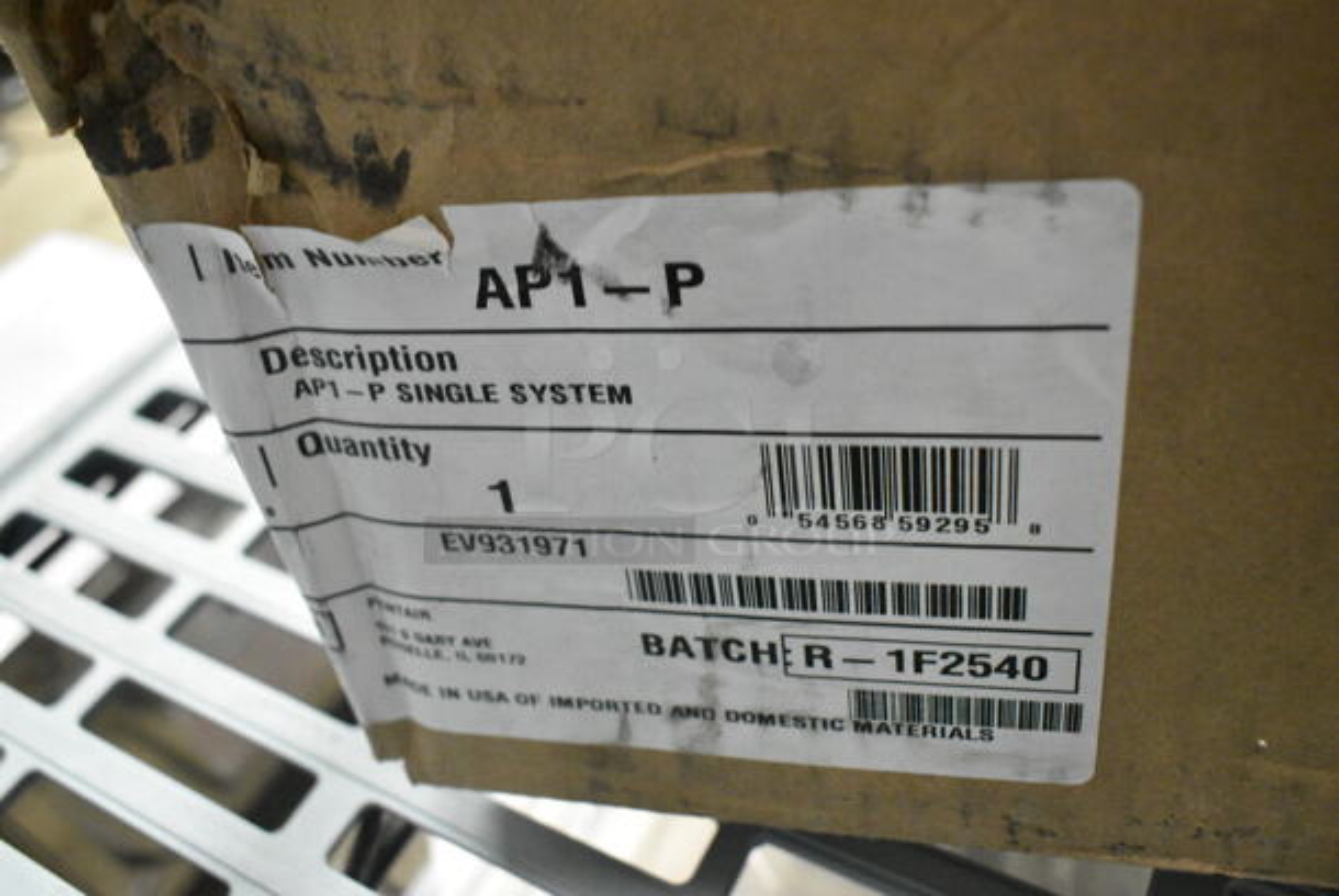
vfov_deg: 40.1
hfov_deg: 57.2
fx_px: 1229
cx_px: 670
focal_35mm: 33
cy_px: 448
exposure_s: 1/100
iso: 6400
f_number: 5
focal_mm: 22
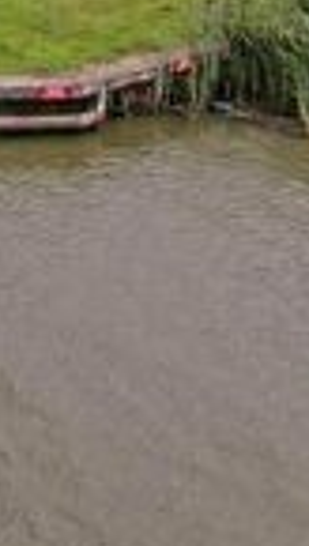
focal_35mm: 111
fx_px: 1610
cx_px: -682
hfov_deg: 8.7
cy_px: -297
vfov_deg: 17.2
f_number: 2.8
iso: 100
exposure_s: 1/160
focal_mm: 8.38
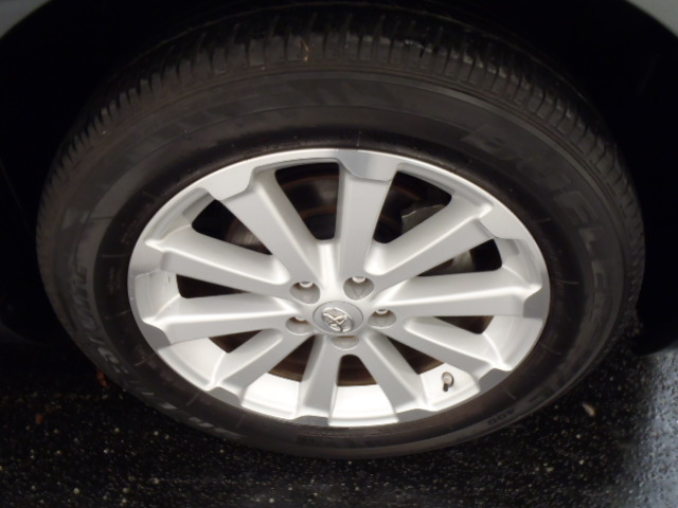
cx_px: 339
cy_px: 254
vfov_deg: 49.7
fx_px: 548
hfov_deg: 63.4
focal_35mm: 28
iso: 200
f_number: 3.9
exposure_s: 1/8
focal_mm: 5
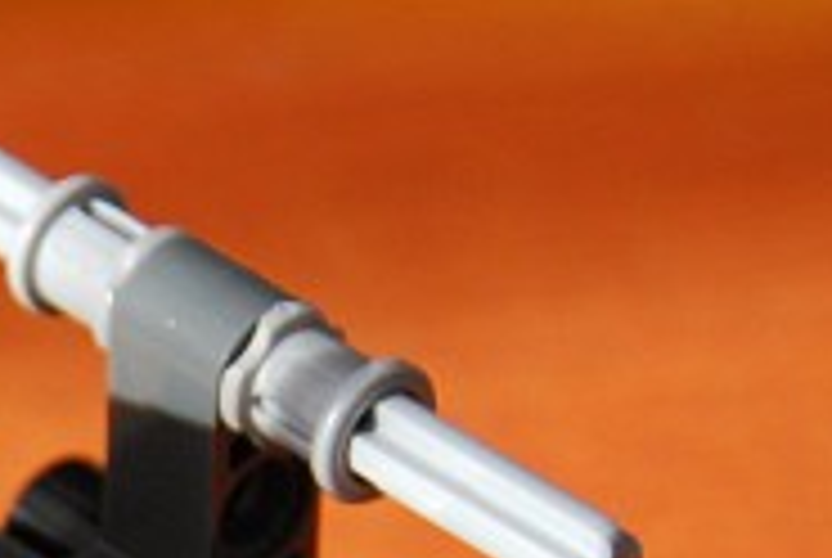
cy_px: 981
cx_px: -499
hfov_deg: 5.4
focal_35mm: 379
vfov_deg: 3.6
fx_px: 8773
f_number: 5
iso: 400
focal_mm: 52
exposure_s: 1/20
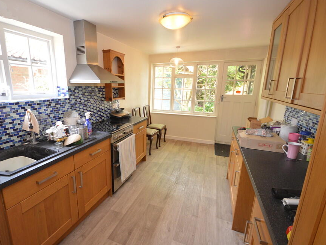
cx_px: 139
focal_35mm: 17
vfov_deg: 74.7
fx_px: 160
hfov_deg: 90.4
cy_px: 123
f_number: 4
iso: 720
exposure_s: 1/60
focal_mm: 10
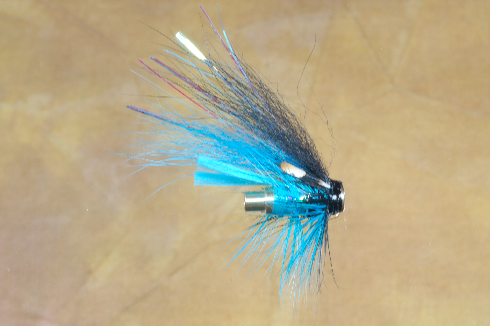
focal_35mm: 105
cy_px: 163
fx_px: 1428
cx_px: 245
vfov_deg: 13.0
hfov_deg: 19.5
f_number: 22
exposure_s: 1/2.5
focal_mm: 70
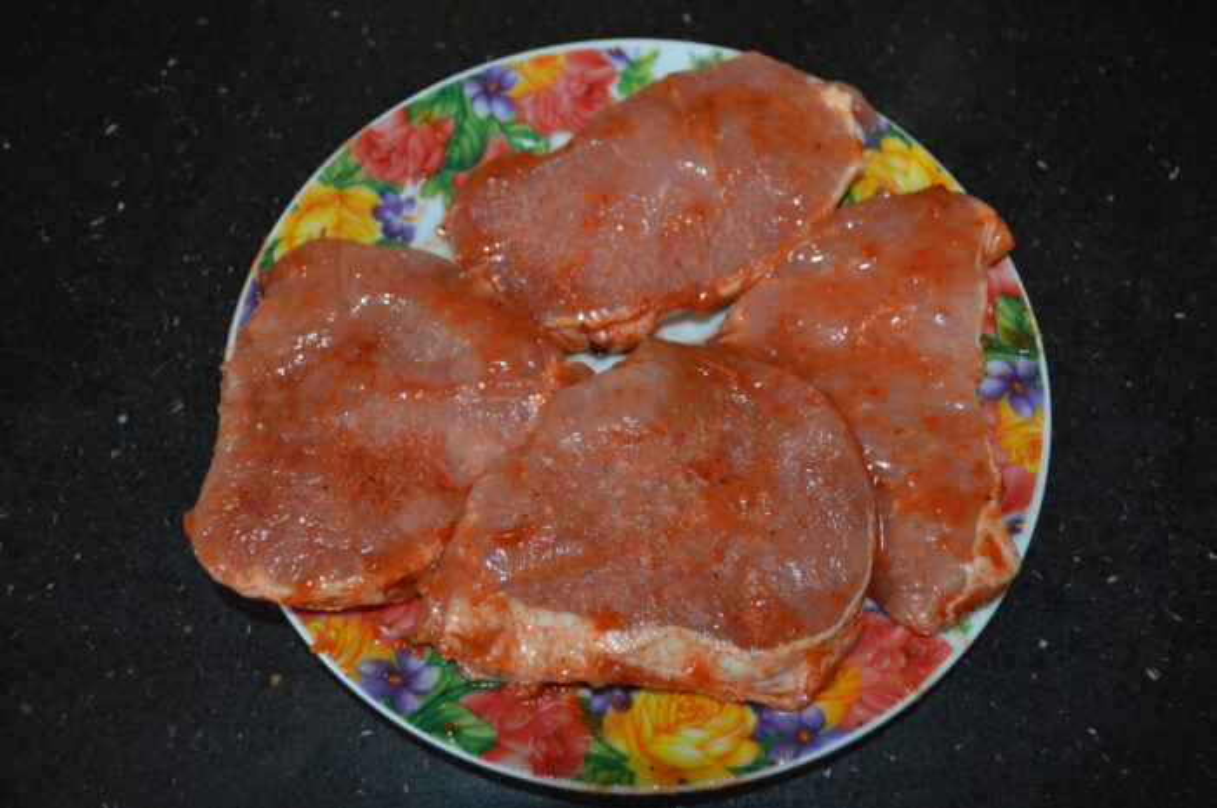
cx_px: 608
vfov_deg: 47.8
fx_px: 912
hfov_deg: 67.4
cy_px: 404
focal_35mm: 27
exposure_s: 1/60
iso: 400
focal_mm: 18
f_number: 3.5
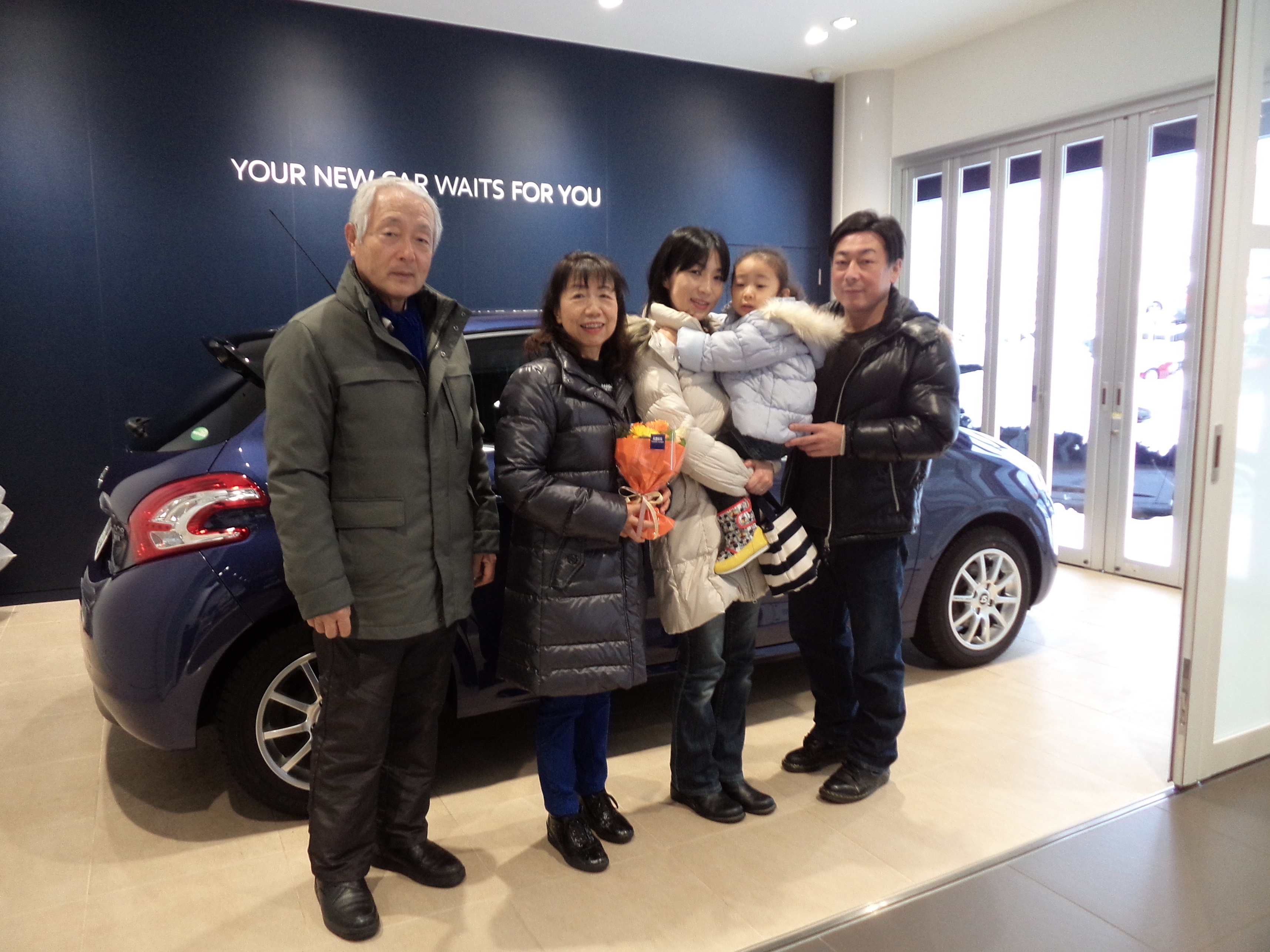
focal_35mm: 26
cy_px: 476
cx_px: 635
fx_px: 954
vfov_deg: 53.1
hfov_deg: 67.3
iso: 200
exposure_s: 1/30
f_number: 3.3
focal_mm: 4.6
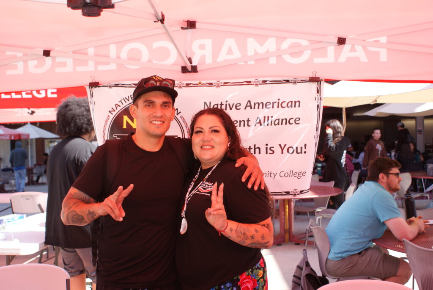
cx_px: 216
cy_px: 145
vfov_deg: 32.0
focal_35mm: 42
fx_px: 506
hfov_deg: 46.4
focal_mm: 28
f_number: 5.6
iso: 100
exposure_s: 1/80
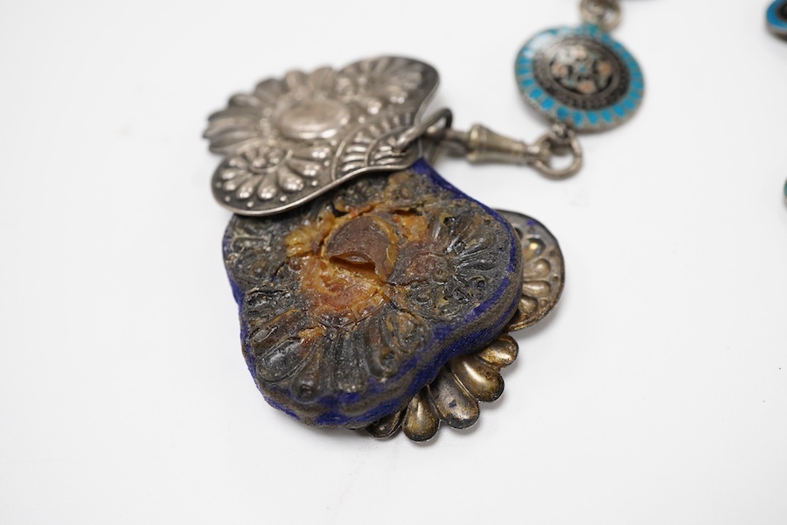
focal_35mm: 45
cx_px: 394
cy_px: 262
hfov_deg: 43.6
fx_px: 984
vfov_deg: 29.9
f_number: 9
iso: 1250
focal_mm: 30
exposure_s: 1/125
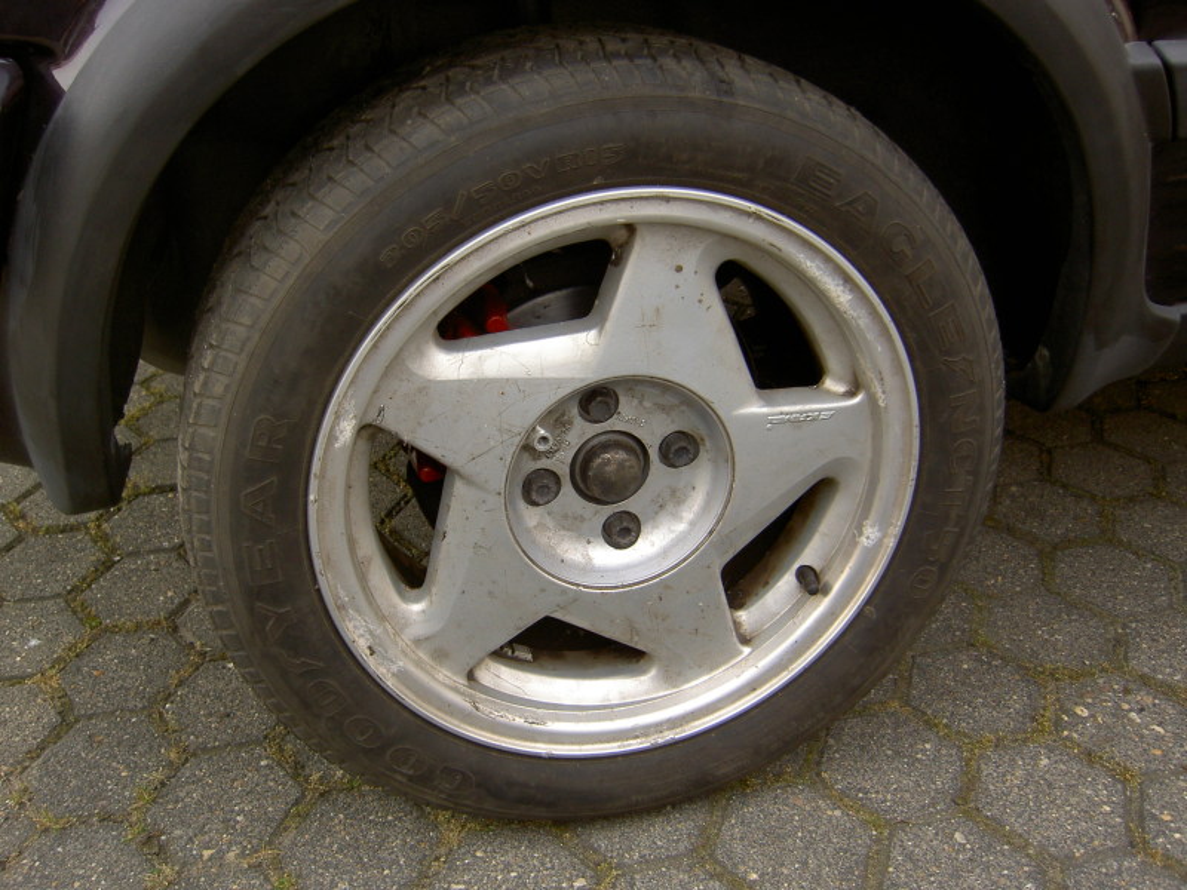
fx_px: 1166
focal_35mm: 34
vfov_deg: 41.8
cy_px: 445
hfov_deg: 54.0
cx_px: 594
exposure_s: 1/125
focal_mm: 5.6
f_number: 2.8
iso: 50
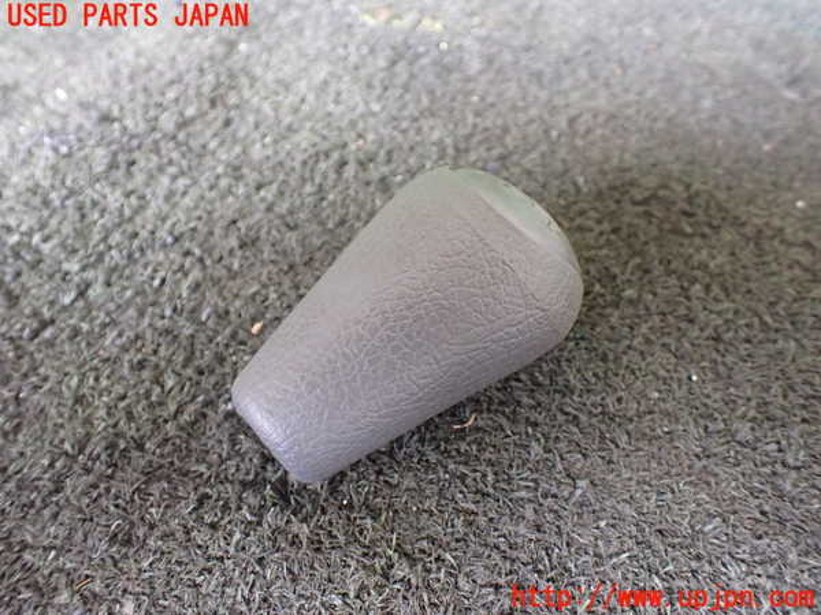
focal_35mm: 30
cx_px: 410
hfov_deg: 60.0
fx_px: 712
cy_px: 308
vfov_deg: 46.8
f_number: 2.3
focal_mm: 5.4
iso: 800
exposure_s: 1/40
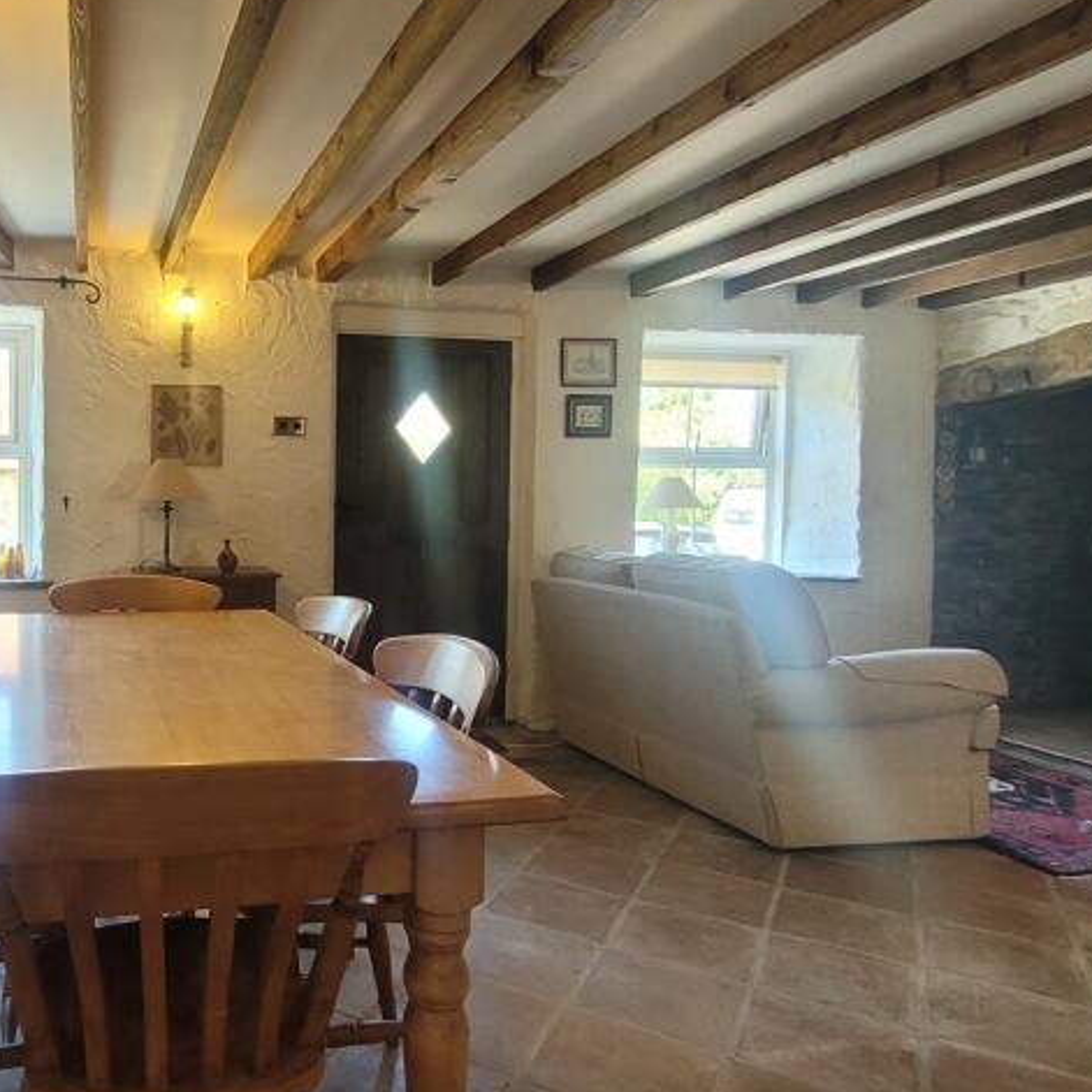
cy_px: 522
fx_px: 892
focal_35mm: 25
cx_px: 234
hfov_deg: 58.6
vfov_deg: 62.9
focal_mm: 1.74
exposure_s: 1/50
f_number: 2.2
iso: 160
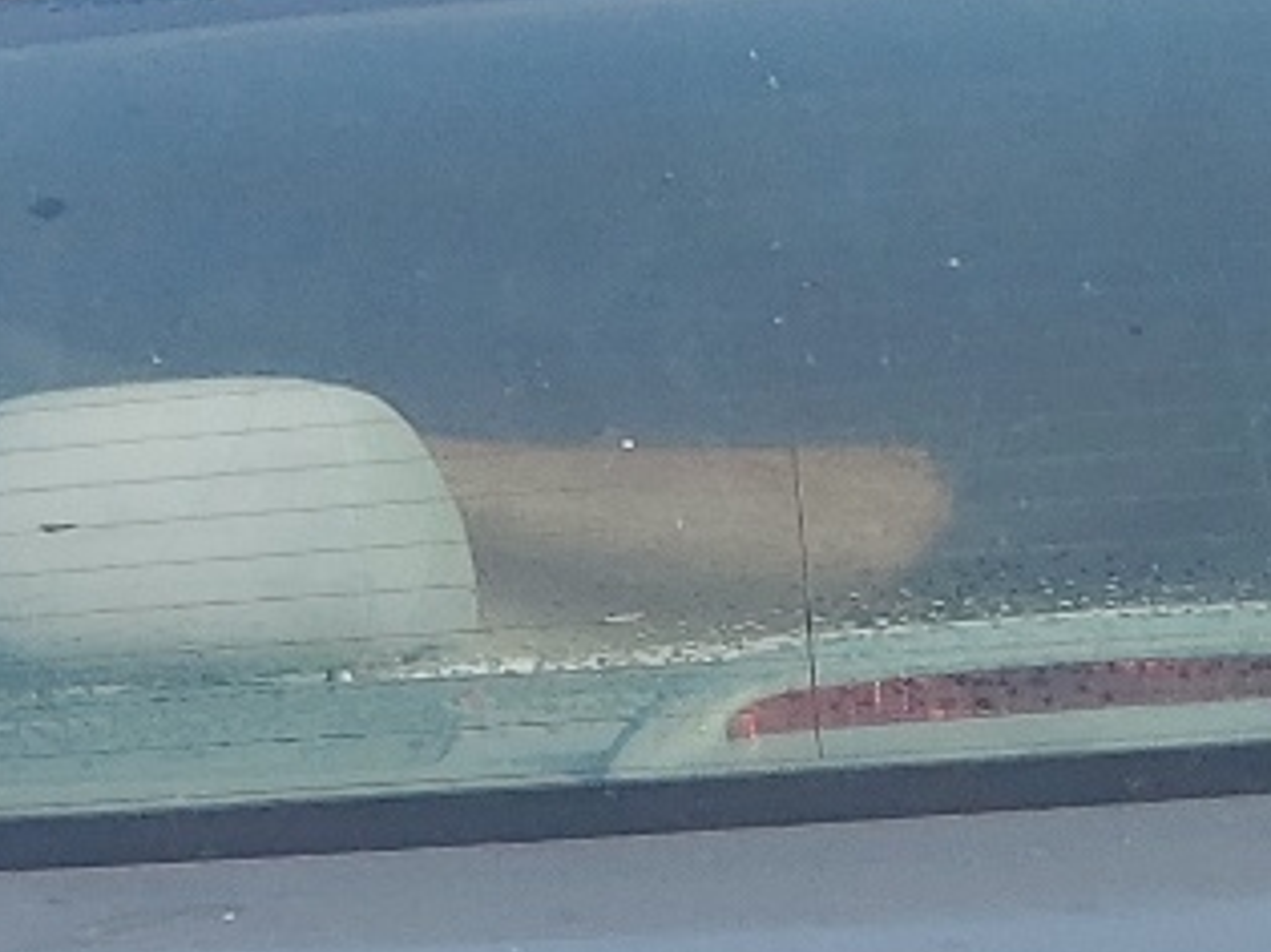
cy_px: 1658
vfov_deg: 10.6
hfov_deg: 14.9
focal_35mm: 132
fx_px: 4845
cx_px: 952
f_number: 1.5
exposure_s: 1/833
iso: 50
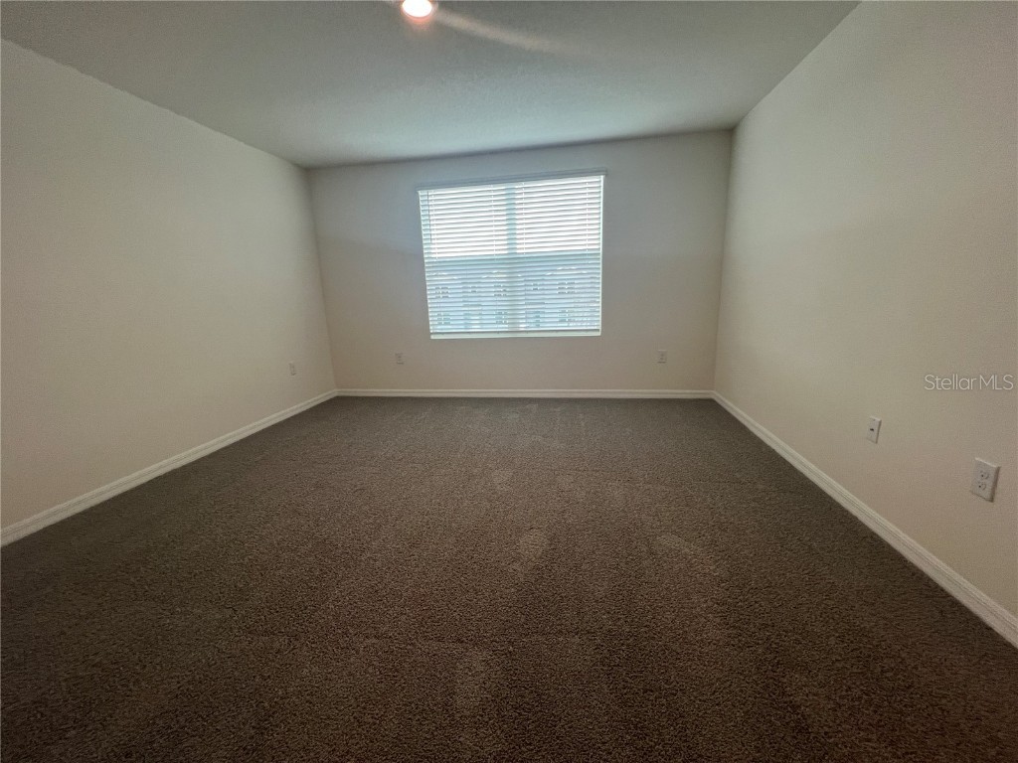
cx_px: 509
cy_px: 382
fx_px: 382
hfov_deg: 106.2
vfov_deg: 89.9
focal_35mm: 13
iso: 125
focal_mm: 1.57
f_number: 1.8
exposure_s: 1/120
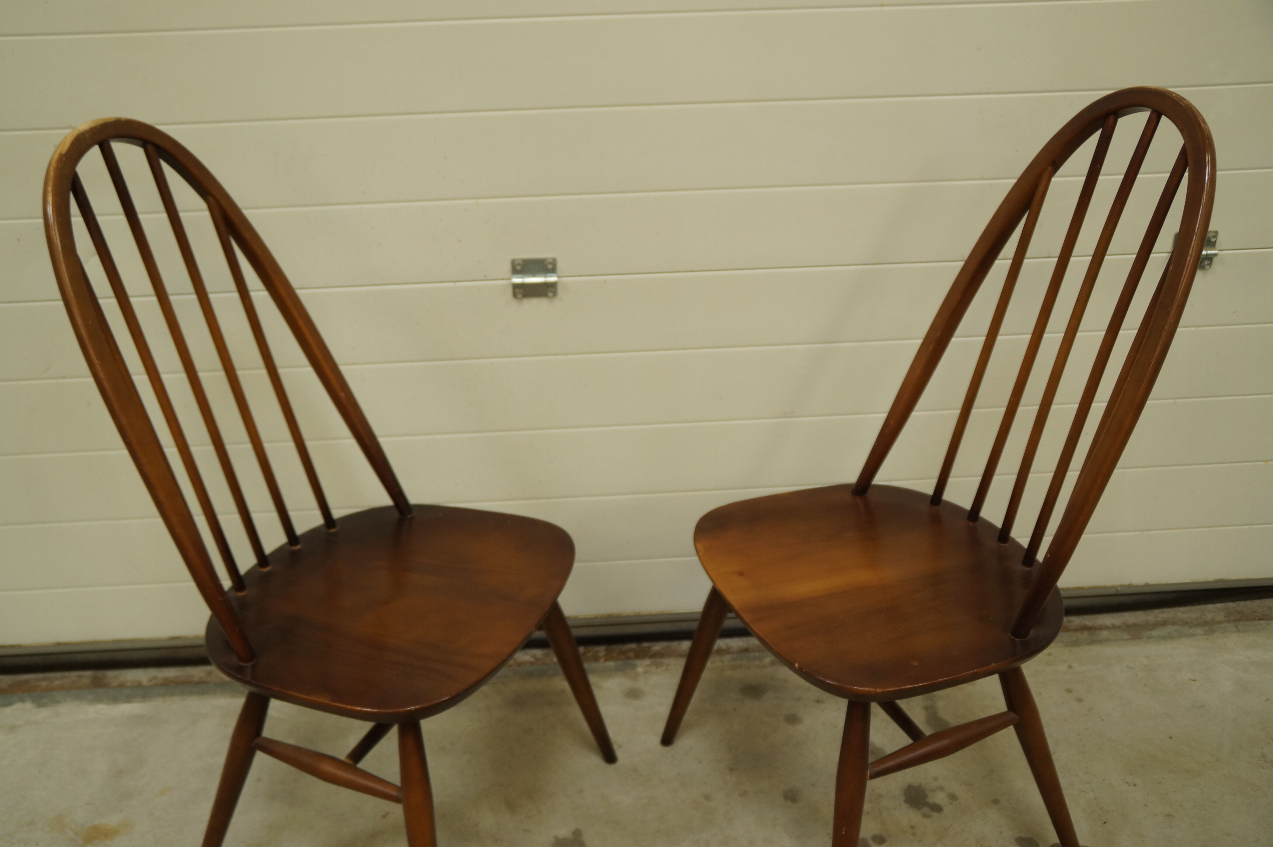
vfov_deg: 36.8
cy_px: 424
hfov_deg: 53.2
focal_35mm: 36
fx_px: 1272
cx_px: 636
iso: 500
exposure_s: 1/60
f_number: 4
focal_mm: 24
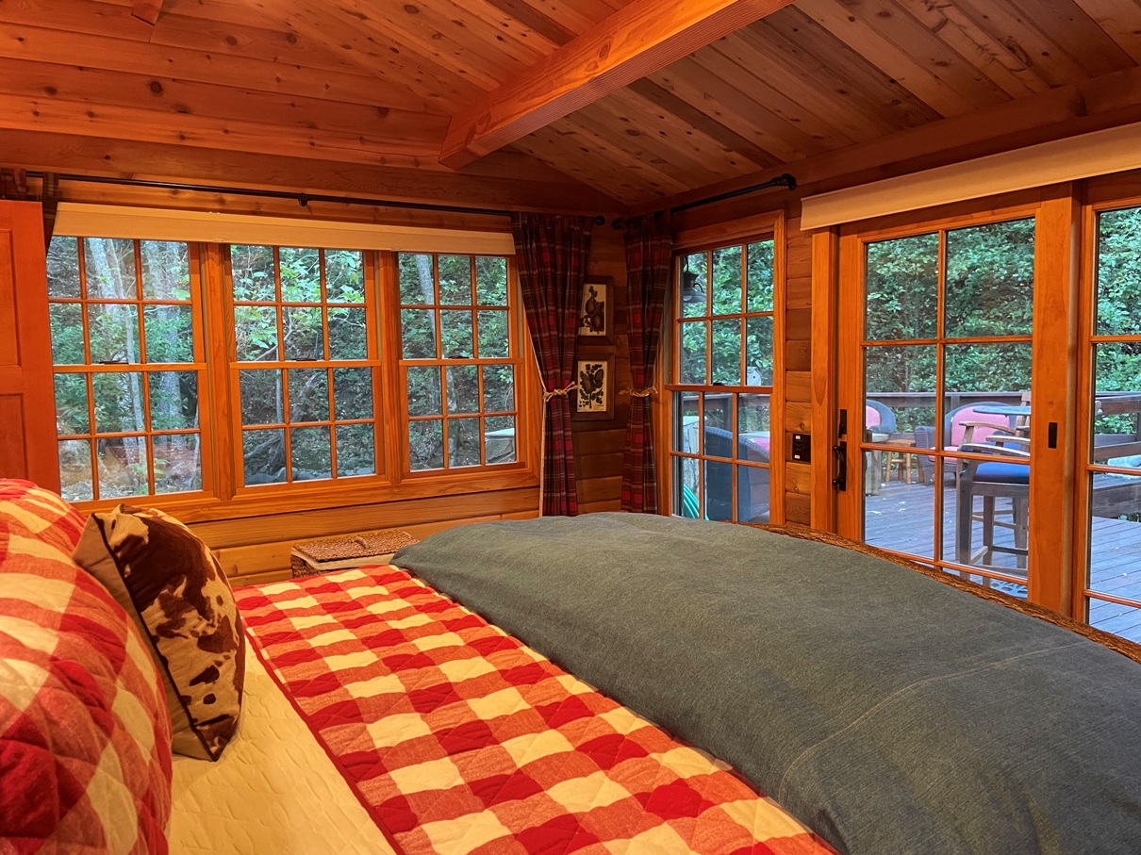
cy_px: 428
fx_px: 857
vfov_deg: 53.0
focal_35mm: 26
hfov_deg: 67.3
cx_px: 570
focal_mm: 4.2
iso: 500
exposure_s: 1/60
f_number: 1.6
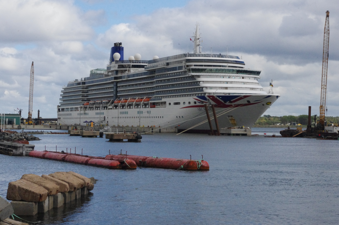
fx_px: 771
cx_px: 170
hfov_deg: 24.8
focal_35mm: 82
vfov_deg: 16.6
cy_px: 112
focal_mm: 55
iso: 3200
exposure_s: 1/1000
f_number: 20
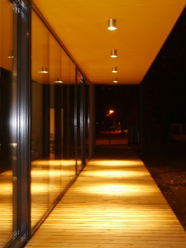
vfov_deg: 33.8
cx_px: 99
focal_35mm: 57
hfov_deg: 25.7
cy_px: 118
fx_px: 408
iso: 160
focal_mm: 14
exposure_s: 1/2.5
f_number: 3.5
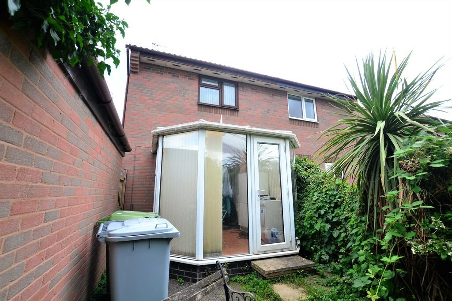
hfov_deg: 100.4
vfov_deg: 77.3
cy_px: 150
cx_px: 226
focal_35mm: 15
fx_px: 188
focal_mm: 10
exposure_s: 1/125
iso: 400
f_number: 8
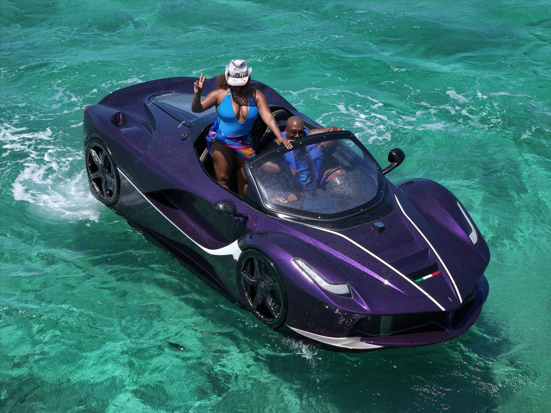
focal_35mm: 70
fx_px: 1114
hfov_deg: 27.8
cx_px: 276
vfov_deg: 21.0
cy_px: 206
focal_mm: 19.35
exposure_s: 1/3200
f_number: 2.8
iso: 200
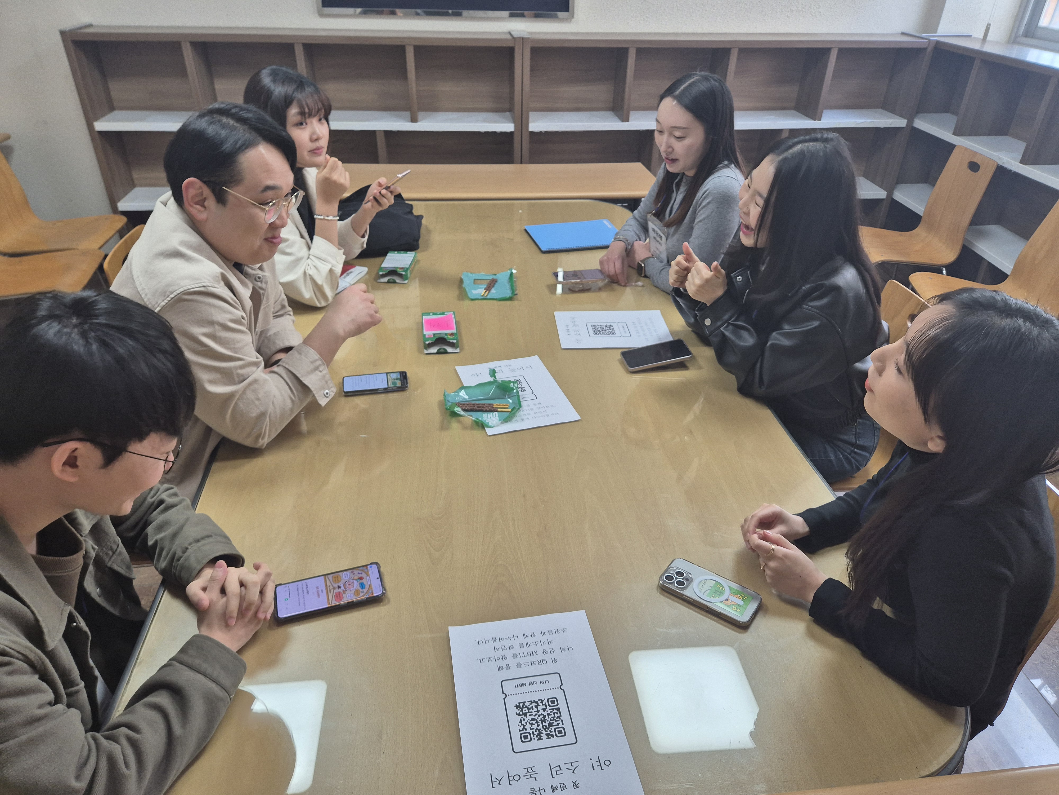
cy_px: 398
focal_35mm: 23
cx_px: 530
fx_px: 704
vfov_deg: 58.9
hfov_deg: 73.9
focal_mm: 5.4
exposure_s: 1/120
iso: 80
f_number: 1.8
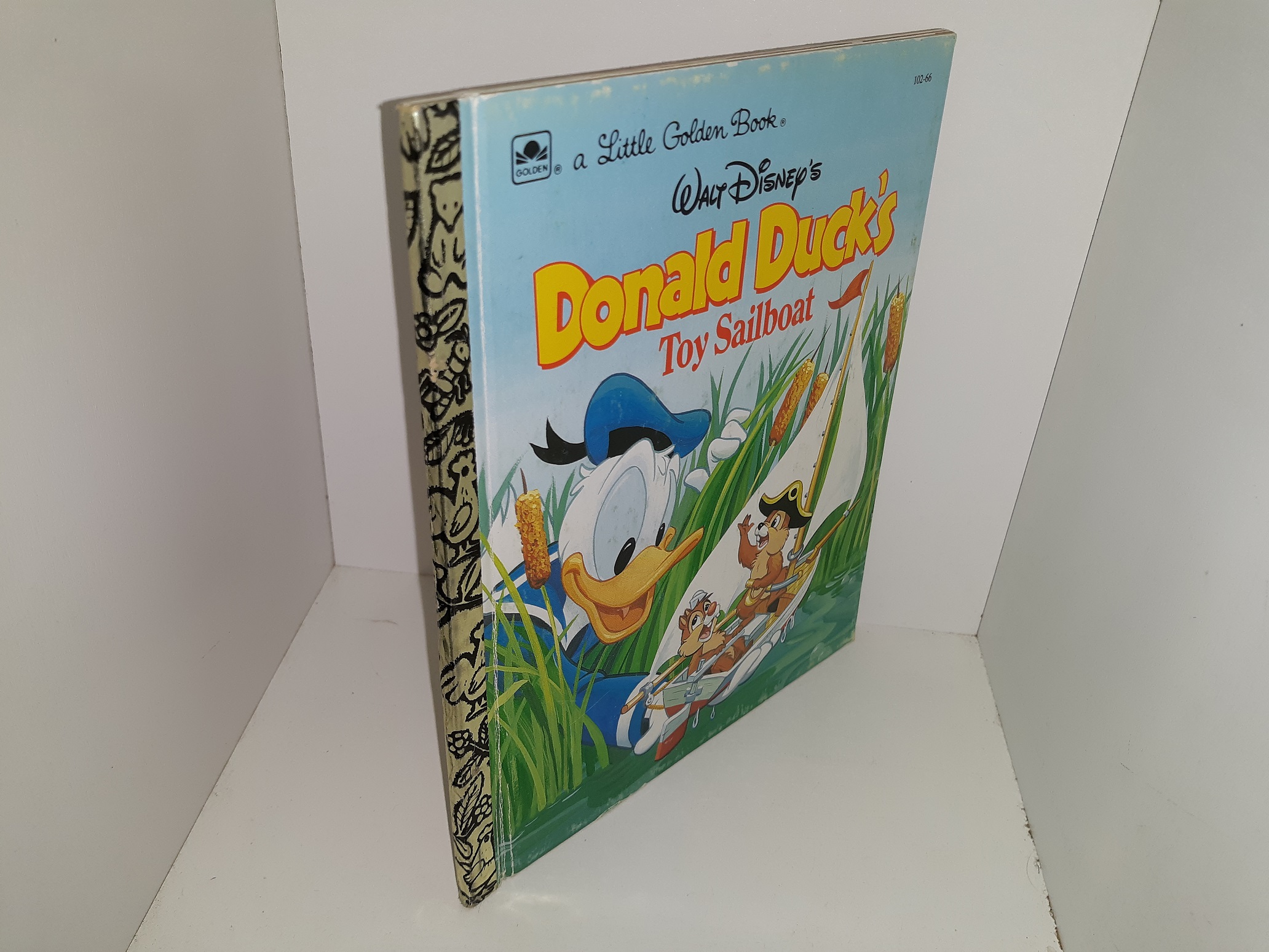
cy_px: 476
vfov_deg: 49.7
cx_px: 634
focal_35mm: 28
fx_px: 1026
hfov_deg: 63.4
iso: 40
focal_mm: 3.7
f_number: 1.7
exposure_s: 1/219
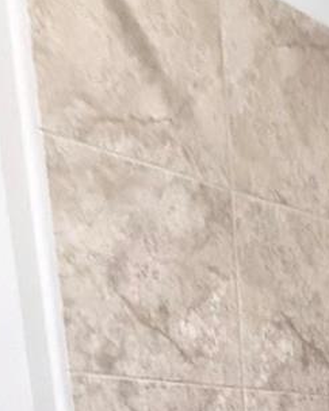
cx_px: 508
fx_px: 840
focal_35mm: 69
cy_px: 708
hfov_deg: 19.1
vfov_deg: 20.7
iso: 1250
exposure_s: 1/60
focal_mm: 2.22
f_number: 2.2
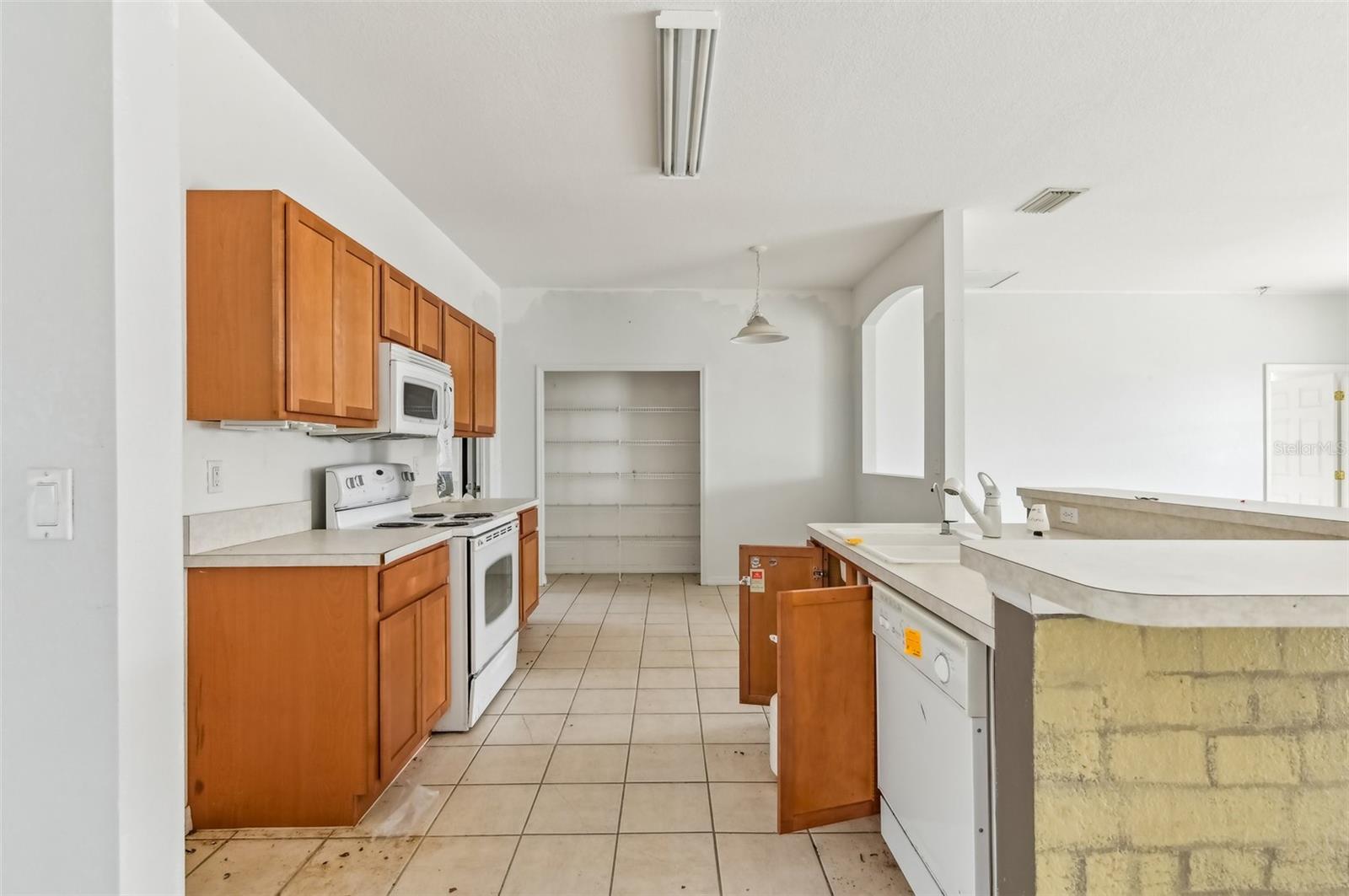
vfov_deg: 71.9
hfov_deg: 95.0
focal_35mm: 16
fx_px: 618
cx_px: 674
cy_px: 448
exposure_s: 1/15
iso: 400
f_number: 8
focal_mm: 16.5
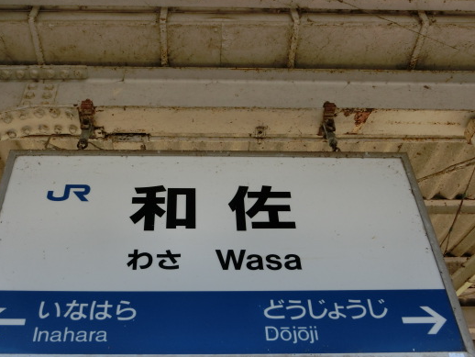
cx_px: 211
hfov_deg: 44.7
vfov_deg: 34.3
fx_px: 577
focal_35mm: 42
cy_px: 201
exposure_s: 1/320
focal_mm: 6
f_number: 3.9
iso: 80
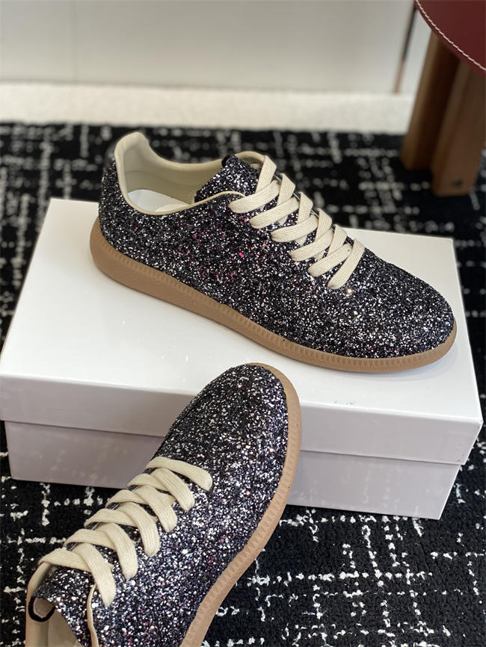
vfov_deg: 36.8
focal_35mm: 52
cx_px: 243
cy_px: 324
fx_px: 973
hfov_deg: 28.0
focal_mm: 6
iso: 64
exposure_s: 1/122
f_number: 2
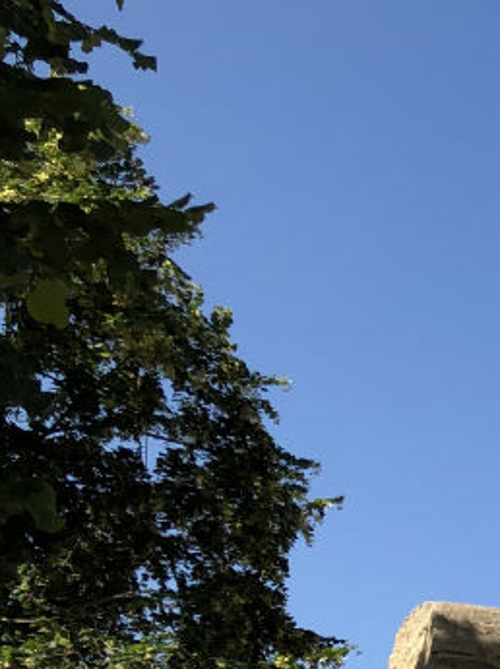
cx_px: 1227
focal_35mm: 104
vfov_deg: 18.7
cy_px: 558
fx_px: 2007
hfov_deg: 11.5
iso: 20
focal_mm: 4
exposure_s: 1/2000
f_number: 1.8
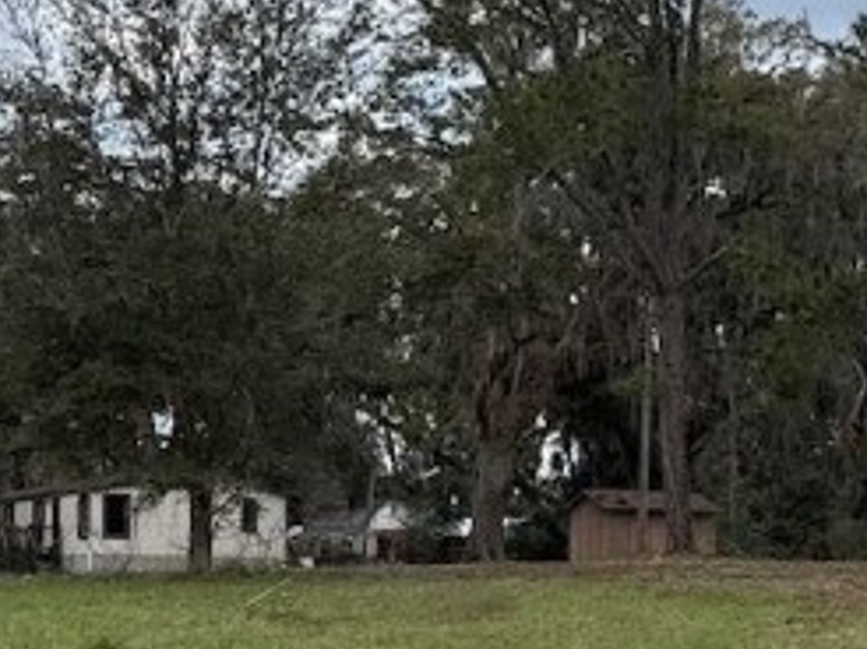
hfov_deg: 19.6
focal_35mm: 100
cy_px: 395
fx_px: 2502
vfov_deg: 14.8
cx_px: 293
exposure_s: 1/5319
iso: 80
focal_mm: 6.76
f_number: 1.78
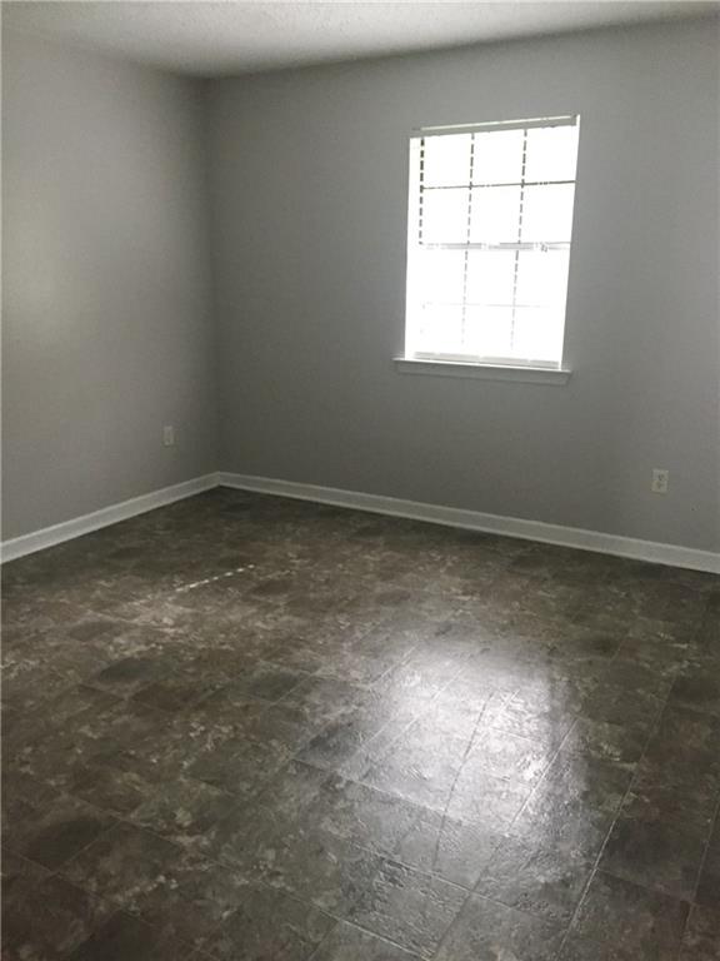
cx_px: 360
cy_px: 480
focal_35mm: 29
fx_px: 804
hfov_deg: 48.2
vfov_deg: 61.7
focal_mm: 4.15
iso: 160
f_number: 2.2
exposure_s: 1/30
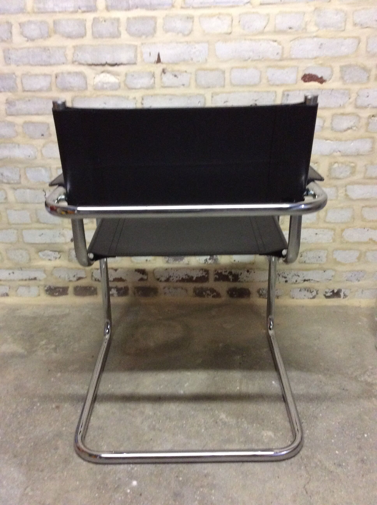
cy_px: 252
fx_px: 466
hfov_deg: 44.1
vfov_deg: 56.9
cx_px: 188
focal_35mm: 32
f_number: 2.4
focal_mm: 3.3
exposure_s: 1/20
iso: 250
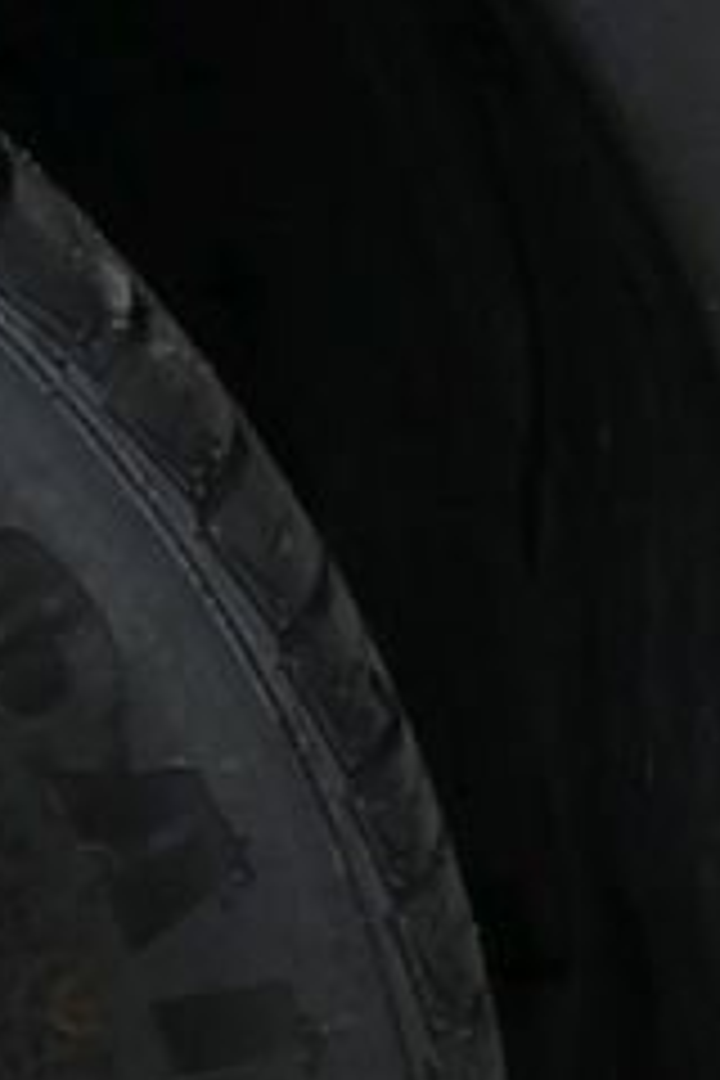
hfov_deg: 6.6
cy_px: 1426
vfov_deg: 10.5
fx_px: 5730
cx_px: -1400
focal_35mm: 191
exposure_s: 1/80
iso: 160
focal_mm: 7.8
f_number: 5.6
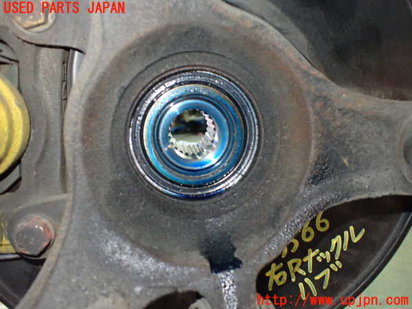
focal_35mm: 30
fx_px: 357
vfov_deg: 46.8
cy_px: 154
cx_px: 206
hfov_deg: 60.0
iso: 800
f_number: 2.3
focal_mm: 5.4
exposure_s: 1/50
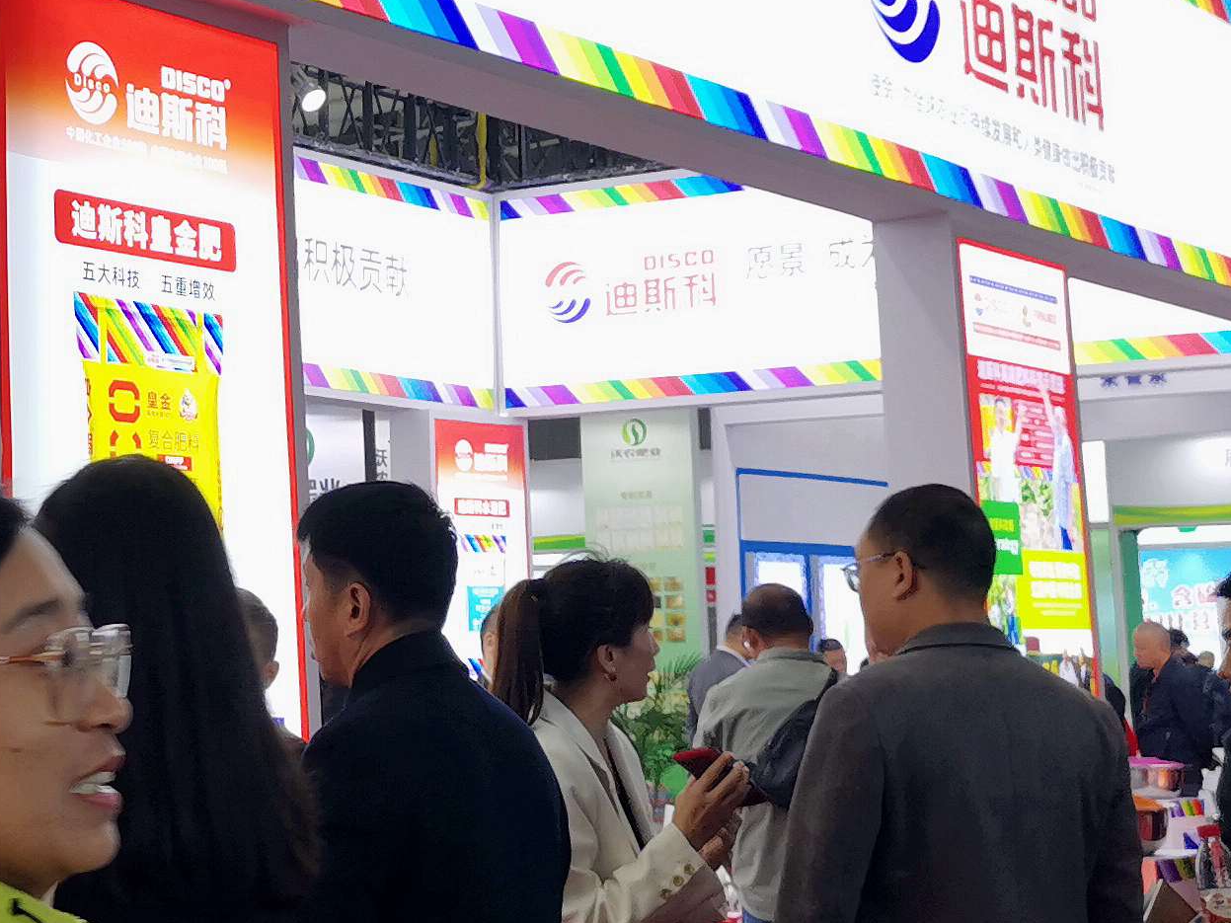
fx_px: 2809
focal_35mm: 79
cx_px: 64
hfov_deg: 23.9
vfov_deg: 18.6
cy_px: 269
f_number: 1.8
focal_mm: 5.58
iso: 64
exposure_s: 1/90
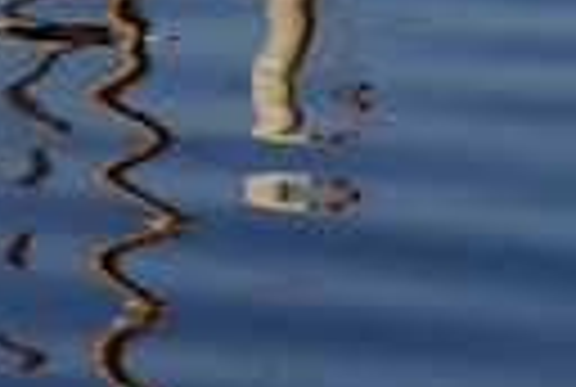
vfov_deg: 2.1
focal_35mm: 654
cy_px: -216
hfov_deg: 3.1
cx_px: 117
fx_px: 10488
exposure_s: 1/400
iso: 200
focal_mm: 200
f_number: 9
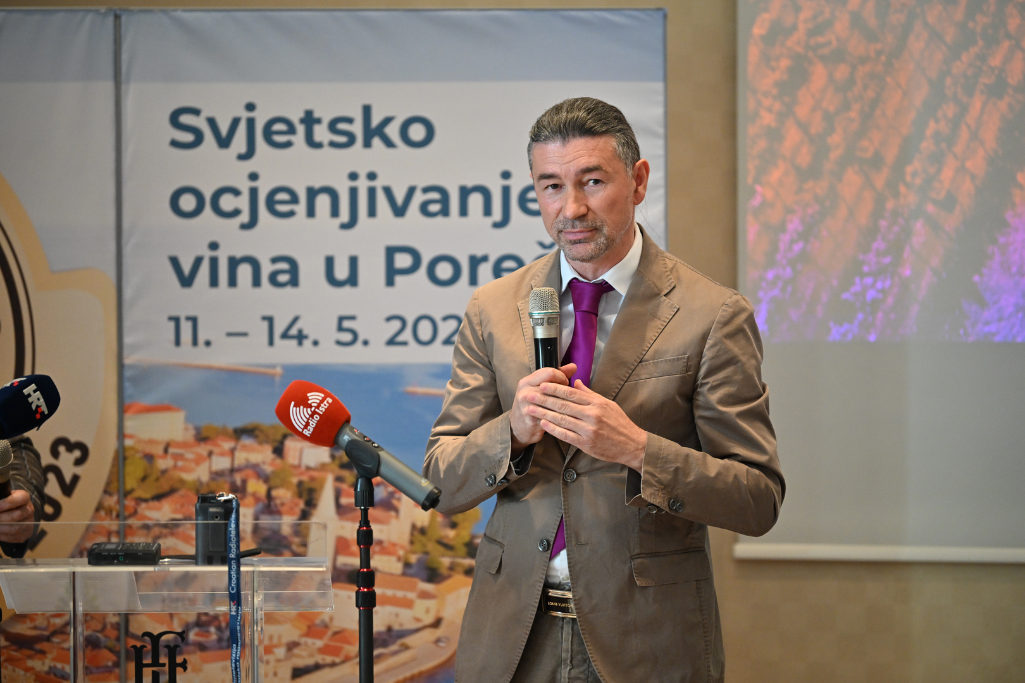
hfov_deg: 11.1
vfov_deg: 7.4
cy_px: 342
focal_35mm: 185
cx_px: 512
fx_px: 5267
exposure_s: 1/400
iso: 2500
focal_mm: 185
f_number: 2.8
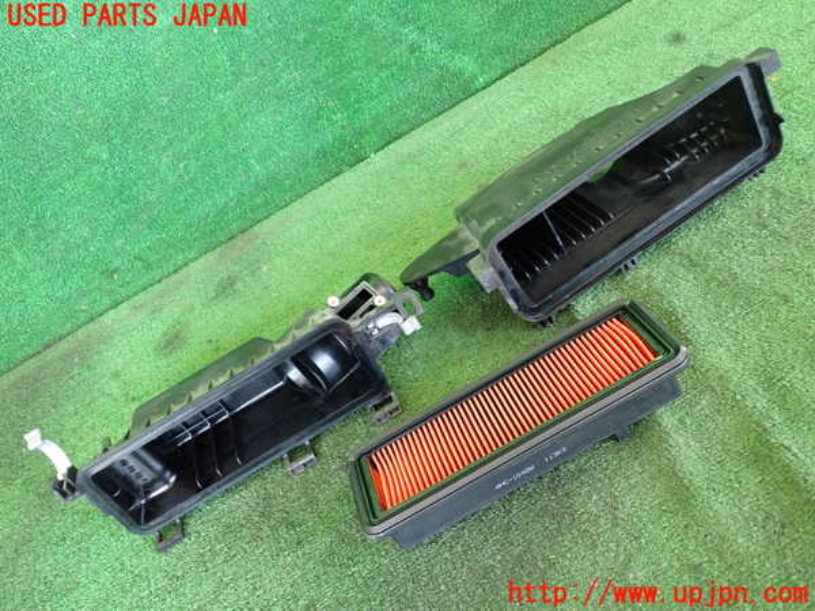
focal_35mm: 32
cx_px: 408
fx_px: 753
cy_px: 306
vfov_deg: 44.2
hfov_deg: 56.8
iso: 800
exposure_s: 1/125
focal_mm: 5.79
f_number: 2.4
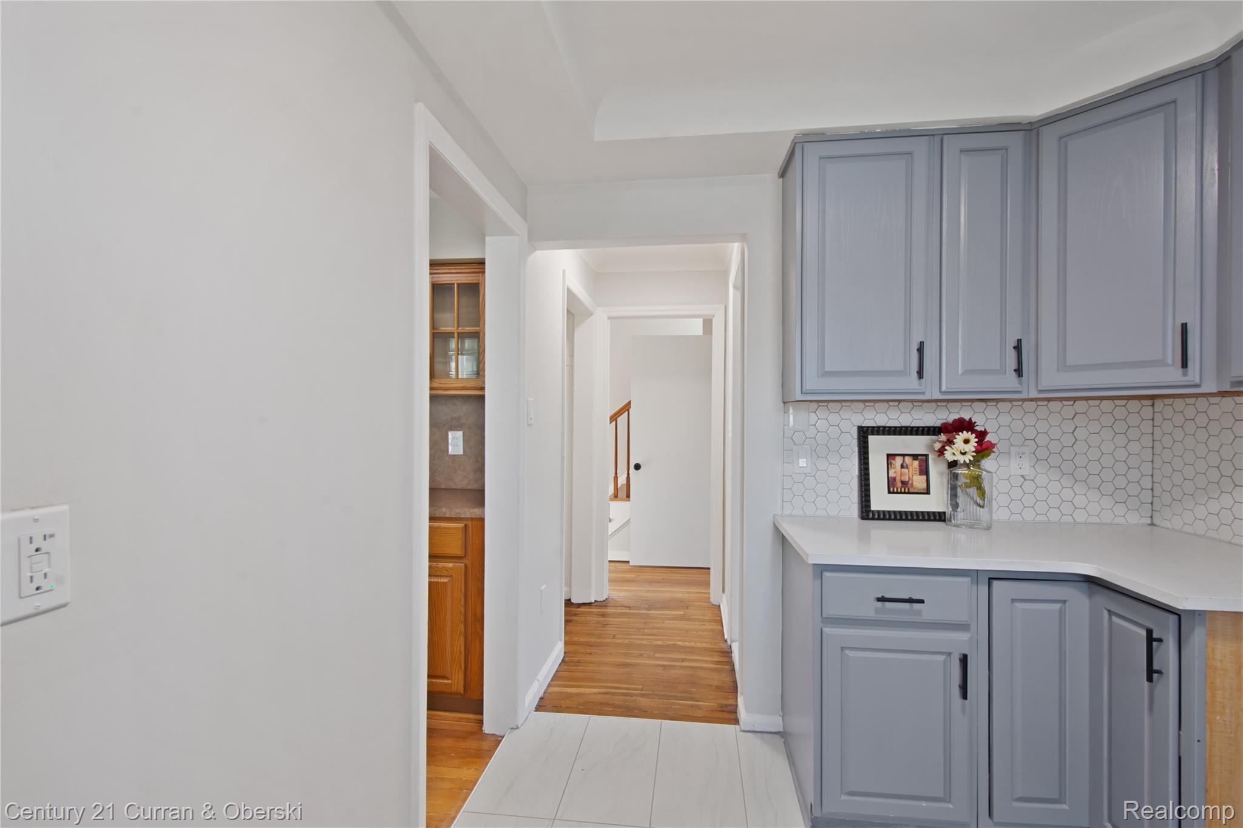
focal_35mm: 15
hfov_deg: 100.4
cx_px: 622
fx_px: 518
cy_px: 414
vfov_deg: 77.3
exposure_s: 1/2.5
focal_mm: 10
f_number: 11
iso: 500
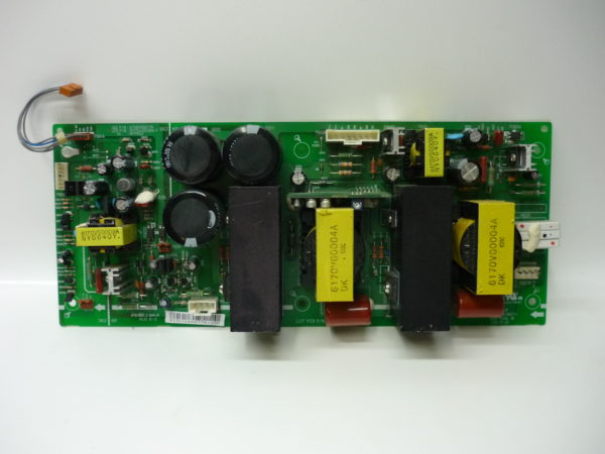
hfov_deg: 55.4
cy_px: 227
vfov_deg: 42.9
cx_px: 302
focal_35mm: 33
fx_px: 577
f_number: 2.8
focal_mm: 5.5
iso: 250
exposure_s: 1/30
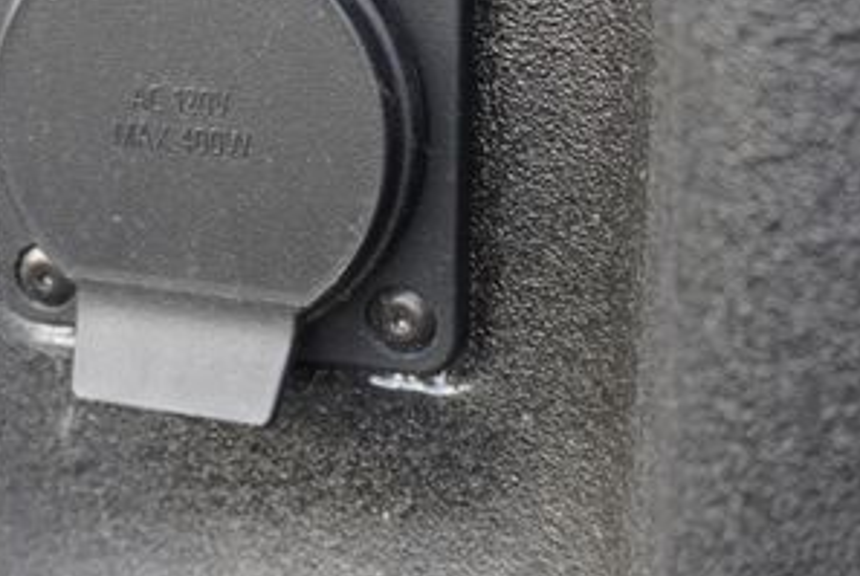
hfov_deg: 28.0
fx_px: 1699
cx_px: 214
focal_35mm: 71
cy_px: 179
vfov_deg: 19.2
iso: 160
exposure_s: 1/60
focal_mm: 22
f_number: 4
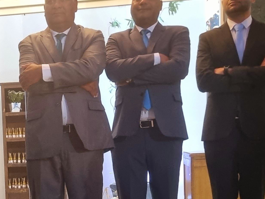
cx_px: -13
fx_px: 643
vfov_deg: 17.0
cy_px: 215
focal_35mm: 84
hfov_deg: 22.2
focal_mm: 5.4
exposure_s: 1/24
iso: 640
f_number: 1.8
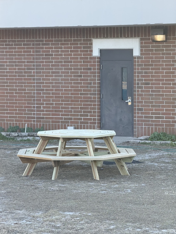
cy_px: 117
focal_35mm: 120
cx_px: 88
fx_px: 813
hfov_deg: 12.3
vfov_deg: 16.4
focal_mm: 15.66
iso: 64
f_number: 2.8
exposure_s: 1/200
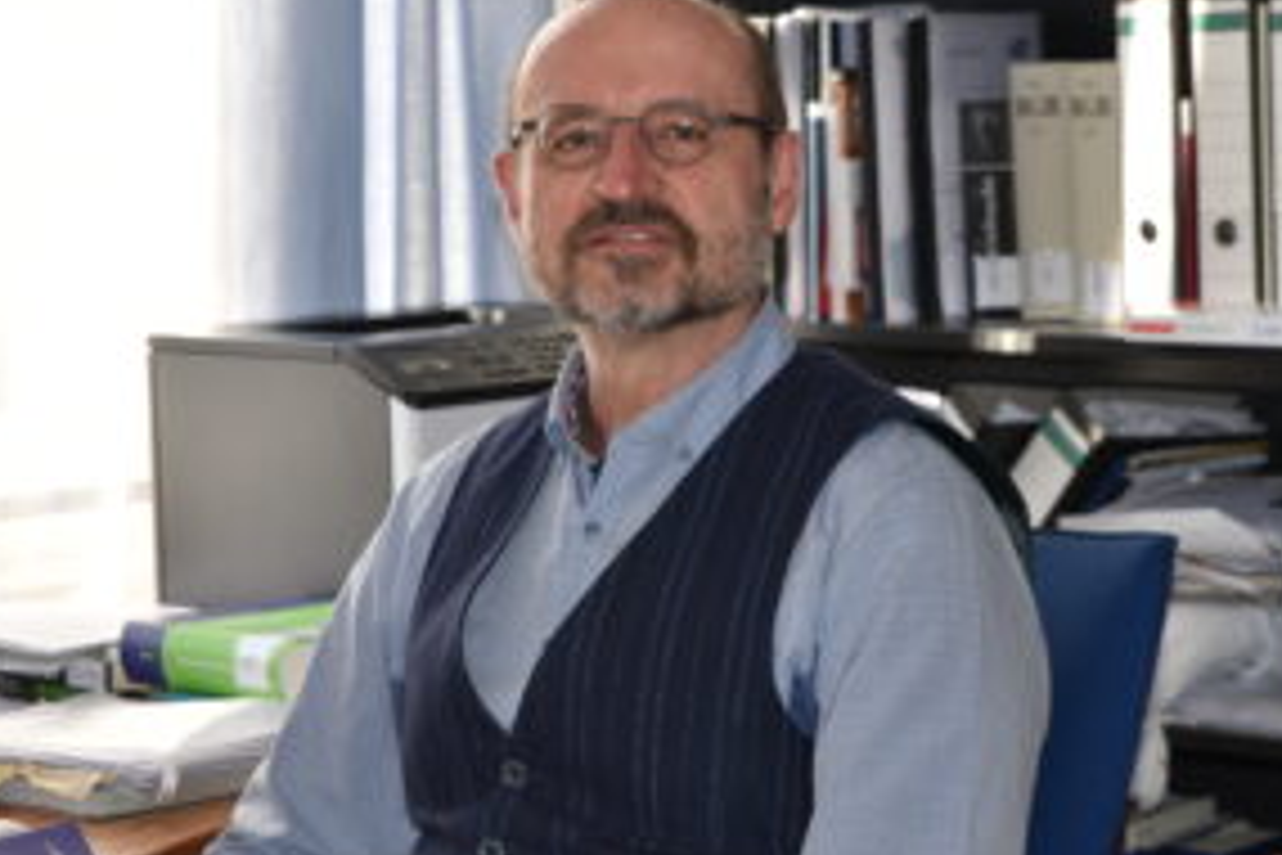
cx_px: 693
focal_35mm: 118
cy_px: 369
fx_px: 4202
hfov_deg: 17.3
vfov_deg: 11.6
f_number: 5.6
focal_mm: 70
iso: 320
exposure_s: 1/125
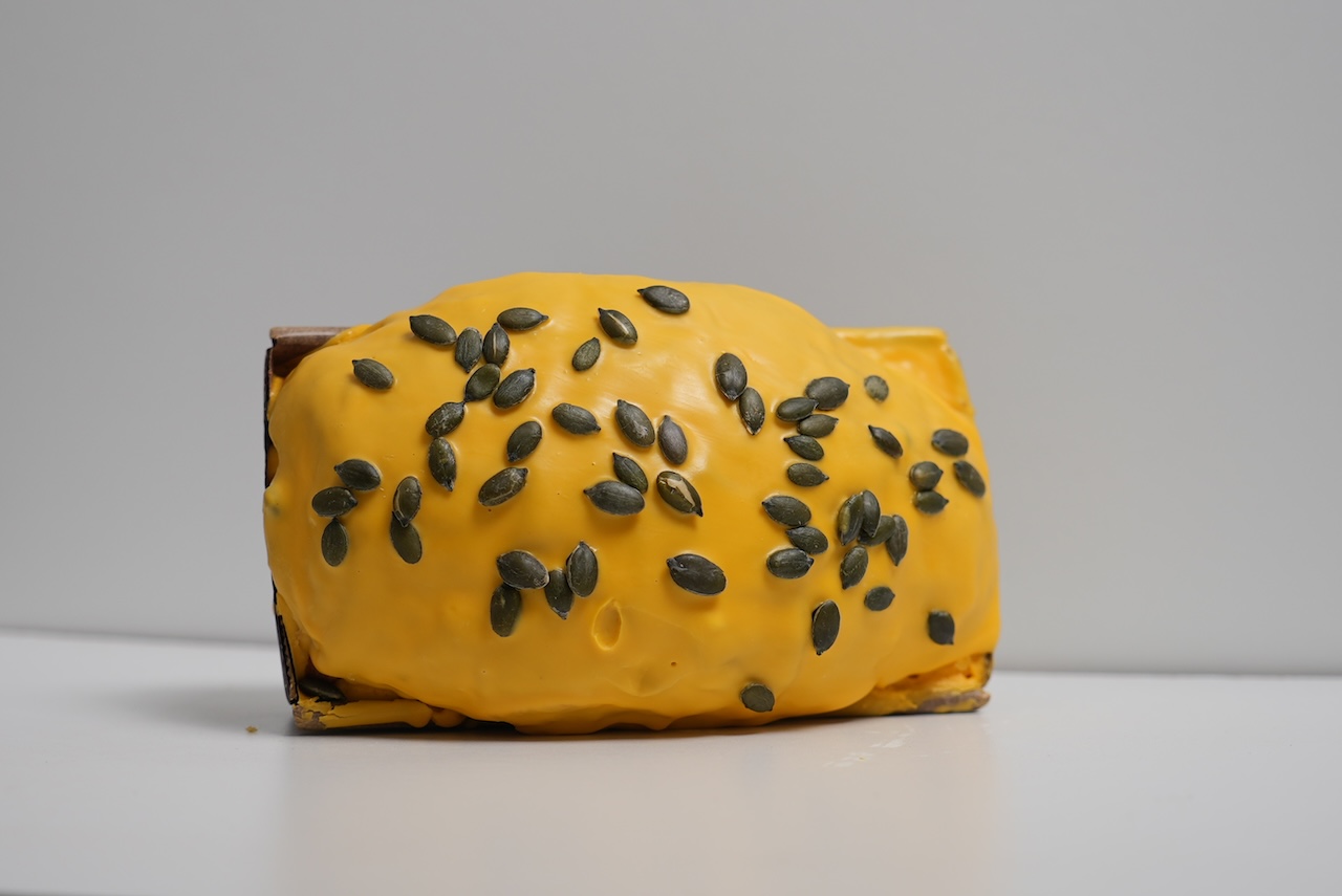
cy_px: 448
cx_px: 671
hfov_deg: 18.7
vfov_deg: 12.6
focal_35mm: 109
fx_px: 4065
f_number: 4
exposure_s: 1/160
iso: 160
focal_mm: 73
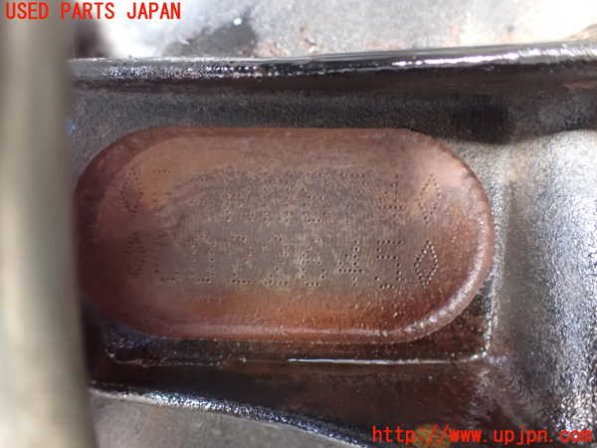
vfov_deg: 46.8
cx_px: 298
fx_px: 517
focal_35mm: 30
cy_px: 224
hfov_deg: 60.0
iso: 1600
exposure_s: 1/30
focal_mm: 5.4
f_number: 2.3
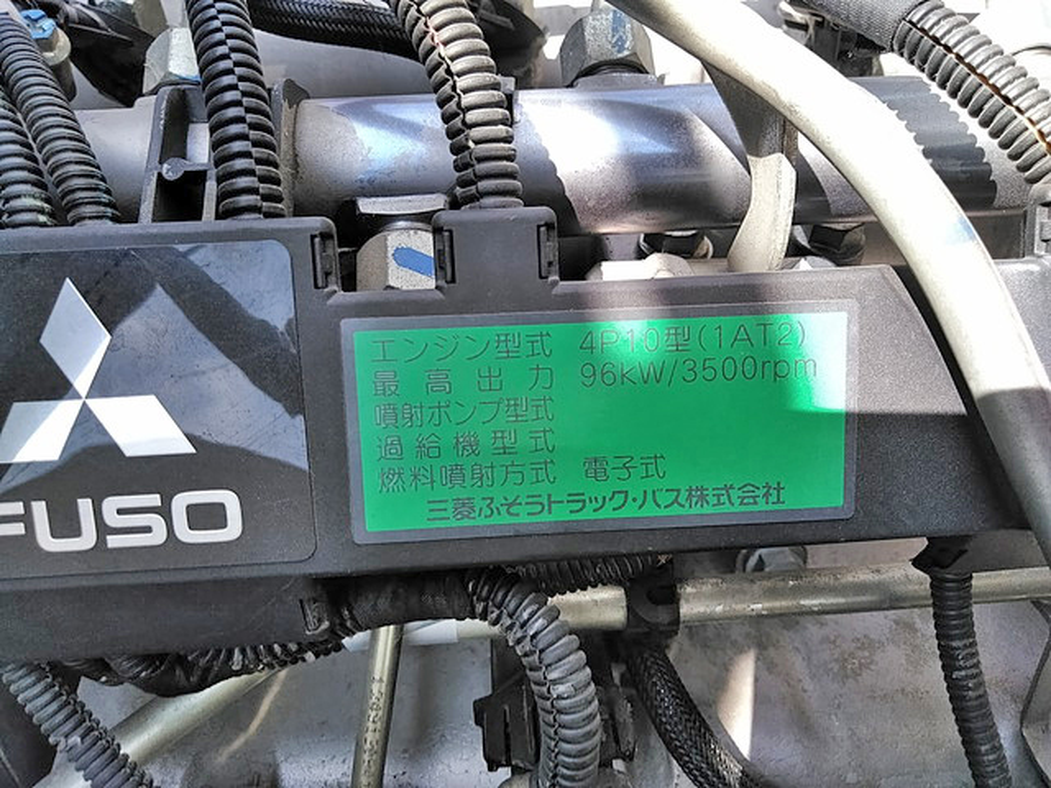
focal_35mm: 27
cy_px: 394
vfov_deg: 51.4
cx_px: 526
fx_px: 820
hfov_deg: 65.3
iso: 60
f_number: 2.2
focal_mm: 3.46
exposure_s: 1/211
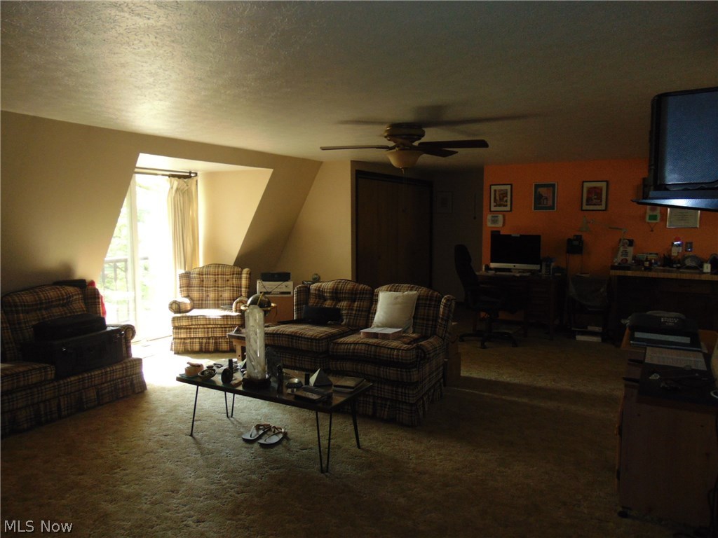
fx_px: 519
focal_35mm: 25
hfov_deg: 69.4
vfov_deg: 54.9
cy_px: 269
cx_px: 359
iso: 200
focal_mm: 4.5
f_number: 3
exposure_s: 1/30
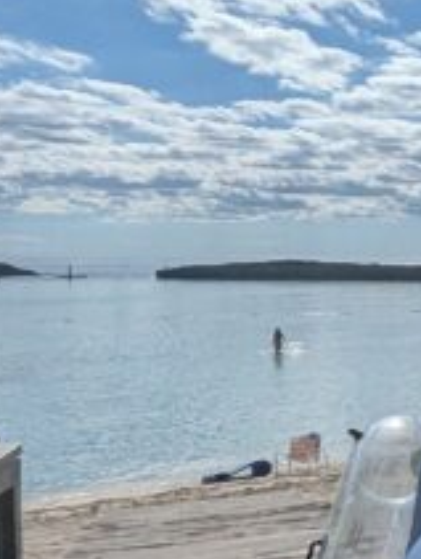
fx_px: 1019
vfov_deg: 30.7
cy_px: 291
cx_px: 917
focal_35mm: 63
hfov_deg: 16.0
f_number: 2.2
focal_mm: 1.95
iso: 49
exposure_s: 1/9615
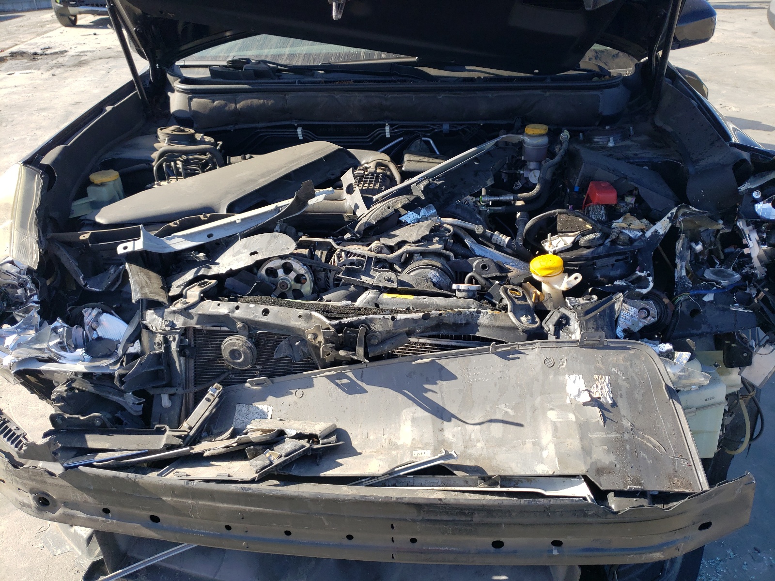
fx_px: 582
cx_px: 388
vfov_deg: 53.1
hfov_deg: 67.3
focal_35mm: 26
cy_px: 290
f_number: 1.5
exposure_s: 1/1111
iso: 50
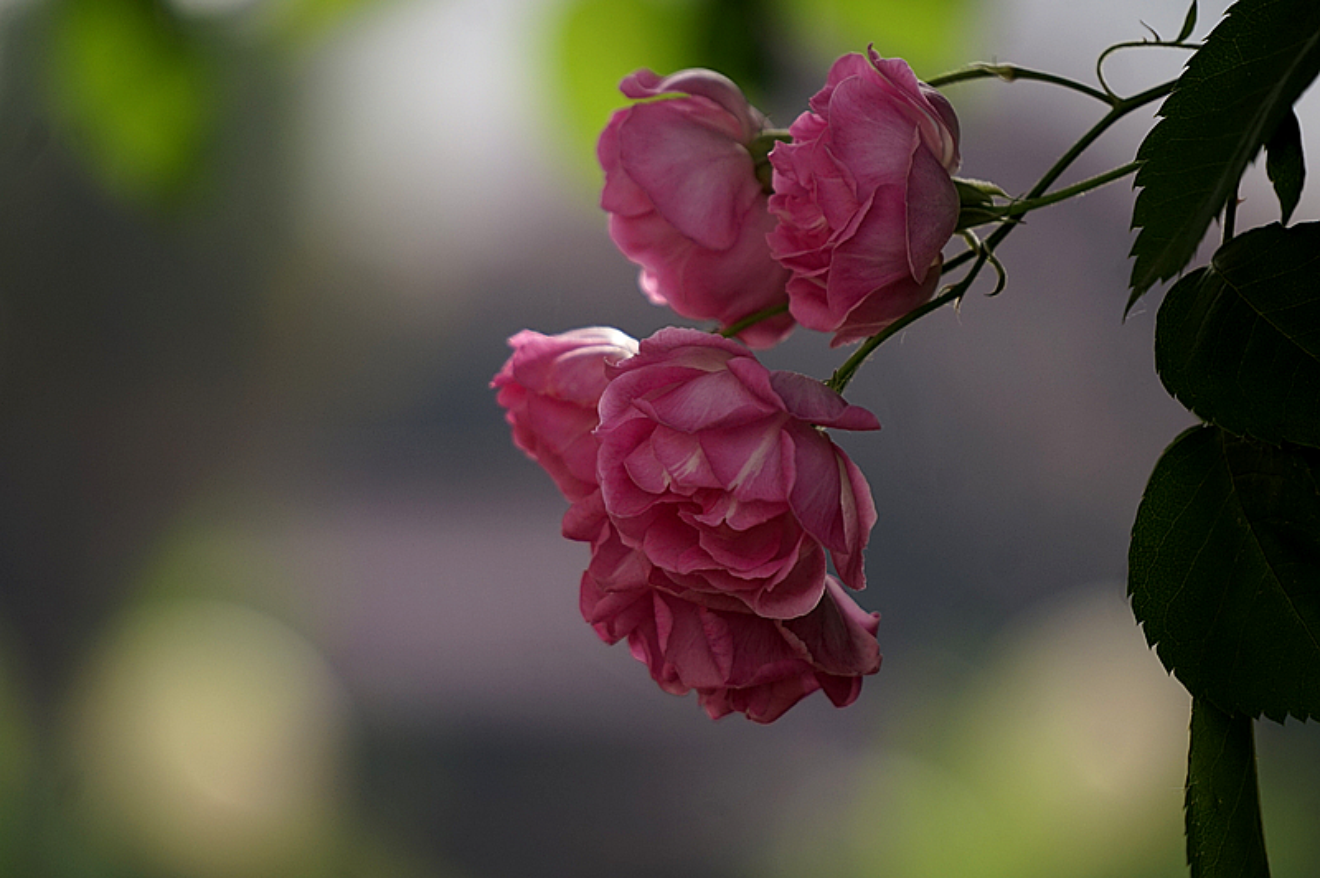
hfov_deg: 7.4
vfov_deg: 4.9
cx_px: 660
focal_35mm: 279
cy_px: 439
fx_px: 10221
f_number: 6.3
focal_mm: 186
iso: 250
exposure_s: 1/320
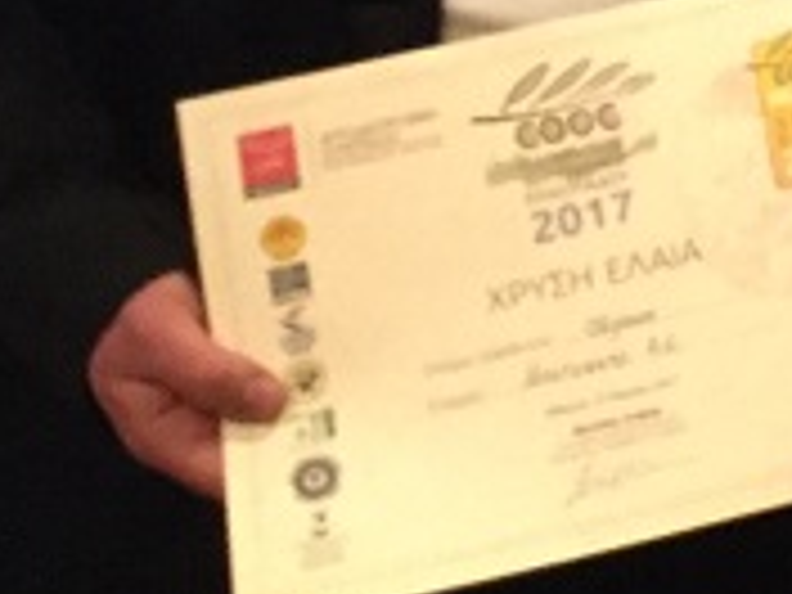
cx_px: 1314
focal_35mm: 123
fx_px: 2814
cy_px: -317
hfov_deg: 14.5
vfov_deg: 11.5
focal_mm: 3.3
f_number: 2.4
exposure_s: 1/17
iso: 500
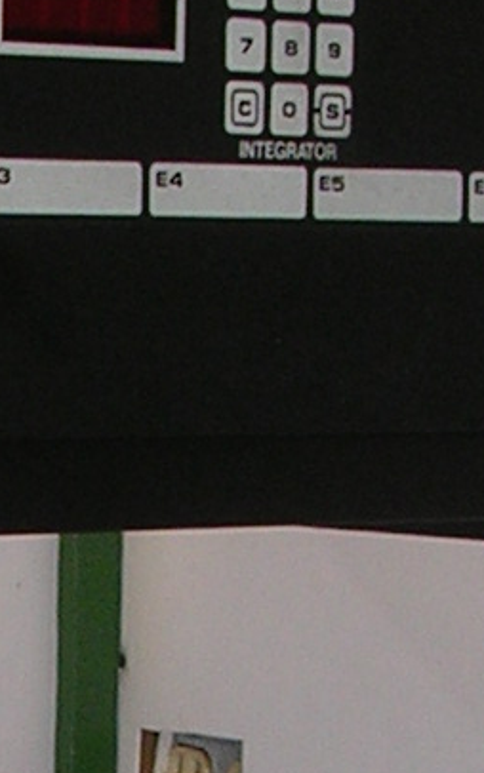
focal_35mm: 203
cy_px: 1255
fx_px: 4281
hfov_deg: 6.3
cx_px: -478
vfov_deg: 9.9
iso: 50
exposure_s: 1/60.1
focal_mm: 5.8
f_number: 2.8
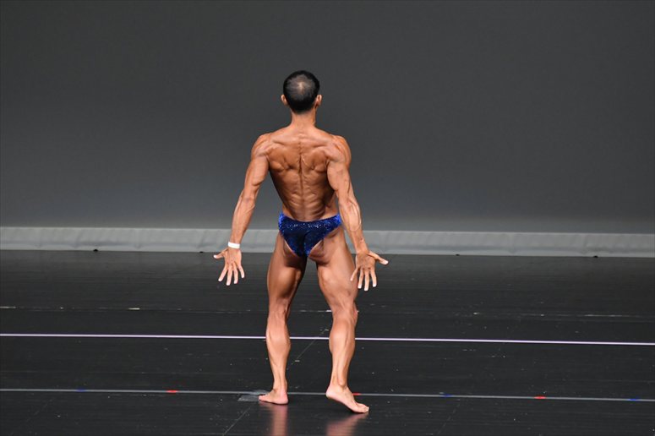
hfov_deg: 6.0
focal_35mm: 345
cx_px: 328
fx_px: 6274
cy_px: 218
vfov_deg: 4.0
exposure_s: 1/400
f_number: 5.6
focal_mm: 230
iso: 4000
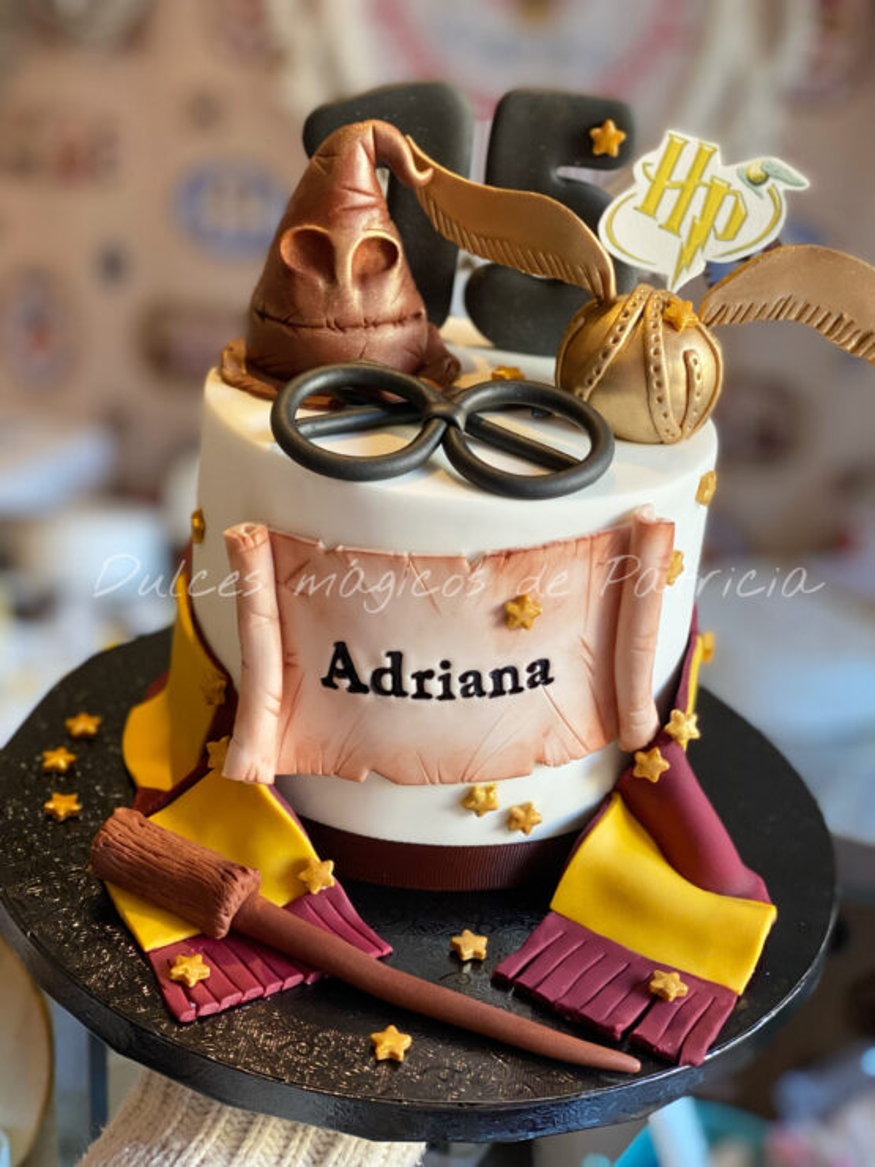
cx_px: 438
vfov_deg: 36.8
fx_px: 1753
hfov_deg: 28.0
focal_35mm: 52
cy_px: 584
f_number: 2
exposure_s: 1/33
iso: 125
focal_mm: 6
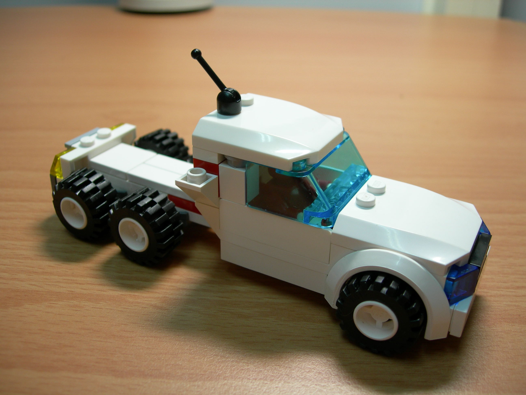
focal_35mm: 38
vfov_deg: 37.7
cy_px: 198
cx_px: 263
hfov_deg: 49.0
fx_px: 577
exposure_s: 1/30
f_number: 2.8
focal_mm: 7.8
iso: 50
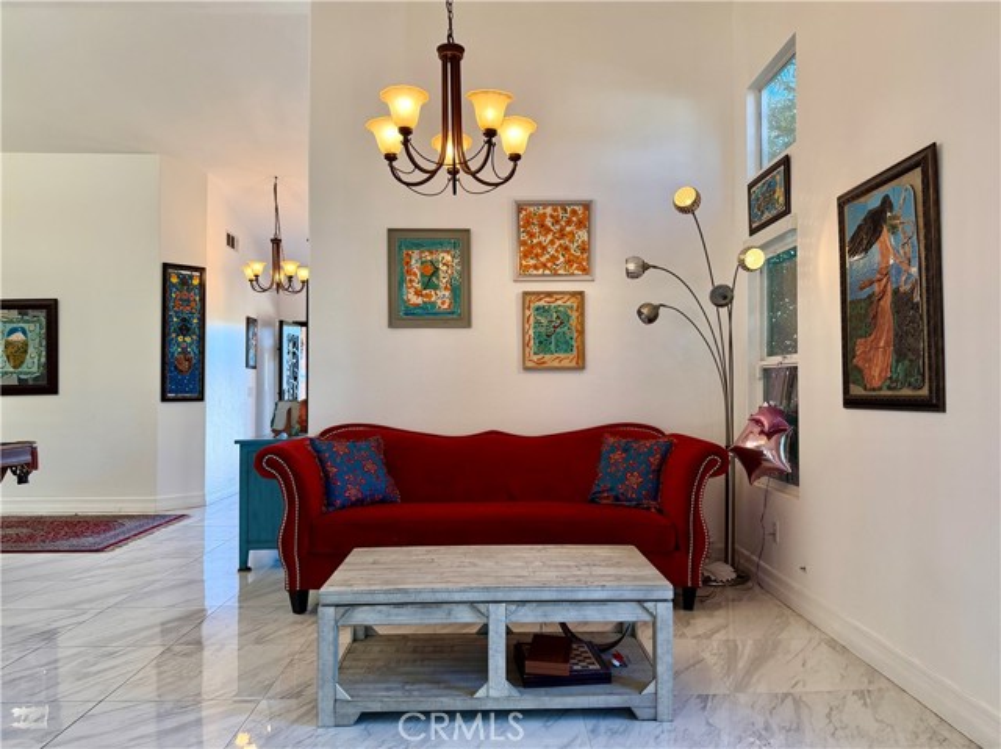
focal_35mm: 24
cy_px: 374
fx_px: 693
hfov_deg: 71.6
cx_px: 500
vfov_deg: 56.8
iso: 160
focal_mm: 6.76
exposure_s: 1/136
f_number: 1.78
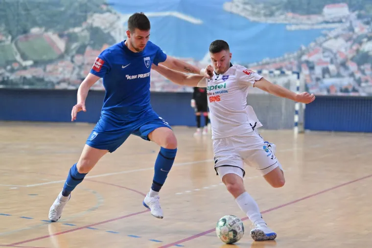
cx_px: 186
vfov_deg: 13.0
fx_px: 1085
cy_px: 124
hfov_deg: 19.5
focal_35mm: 105
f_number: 2.8
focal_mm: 105
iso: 3200
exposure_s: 1/1250
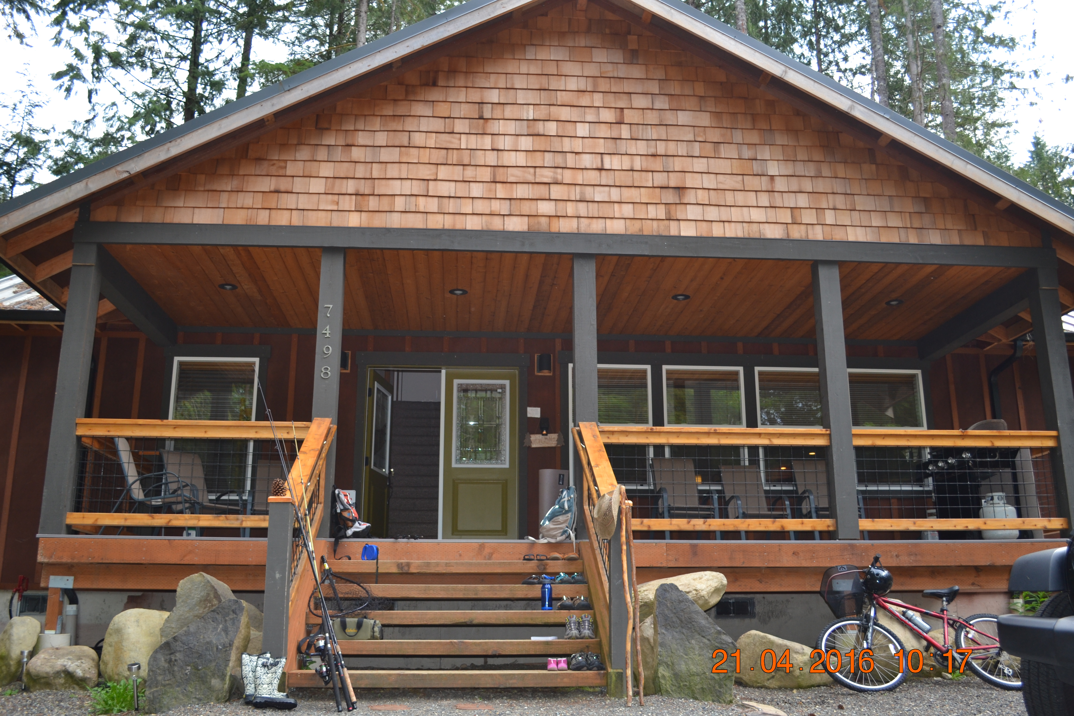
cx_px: 537
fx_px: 984
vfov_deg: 40.0
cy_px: 358
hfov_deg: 57.2
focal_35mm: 33
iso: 200
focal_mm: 22
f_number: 3.8
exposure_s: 1/200
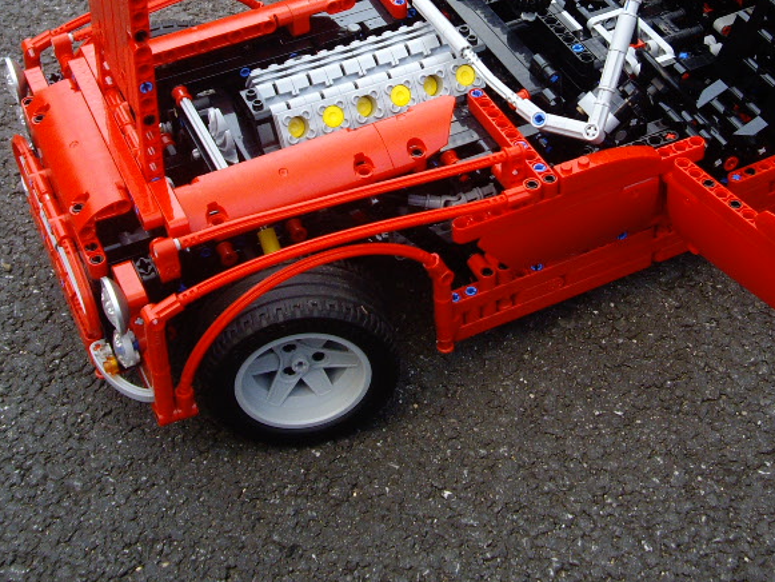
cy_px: 87
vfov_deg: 21.6
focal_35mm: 67
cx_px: 480
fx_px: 1500
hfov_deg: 28.9
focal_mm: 7.9
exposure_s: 1/60
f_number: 2.8
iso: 200
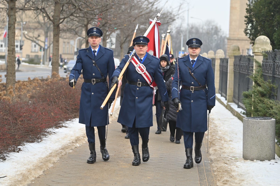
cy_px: 93
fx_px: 723
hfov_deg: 21.9
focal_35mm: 93
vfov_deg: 14.7
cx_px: 140
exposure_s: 1/400
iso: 100
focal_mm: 93
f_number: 3.2
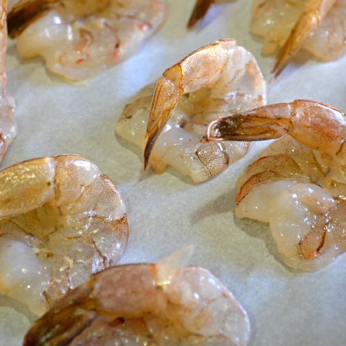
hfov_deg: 18.7
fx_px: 1052
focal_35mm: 93
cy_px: 117
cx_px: 173
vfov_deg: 18.6
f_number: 5.3
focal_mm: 48
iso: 560
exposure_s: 1/15
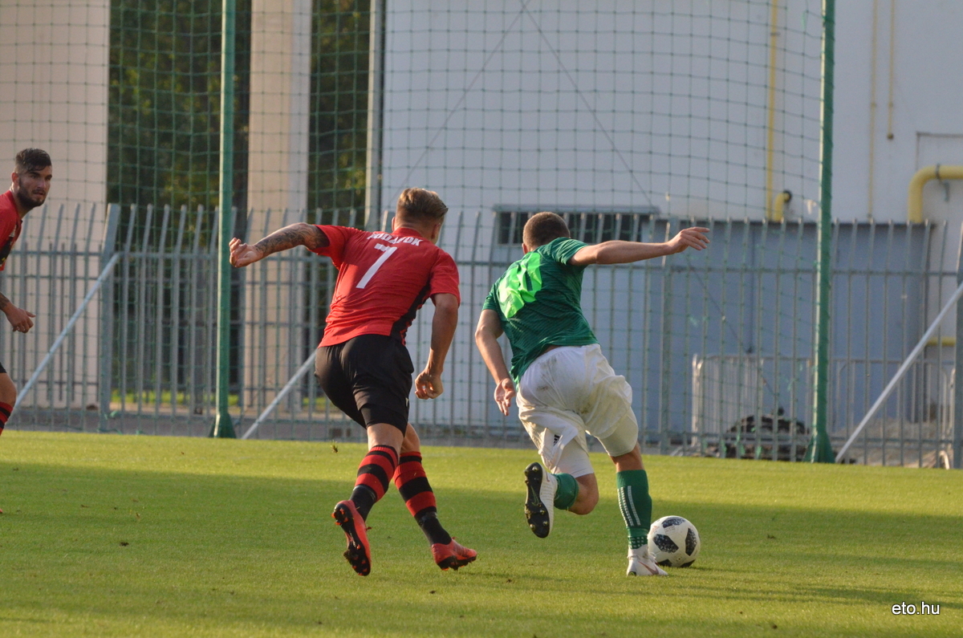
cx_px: 482
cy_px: 319
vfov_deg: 4.7
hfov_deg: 7.1
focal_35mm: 292
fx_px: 7809
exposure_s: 1/3200
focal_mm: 195
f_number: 7.1
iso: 2200
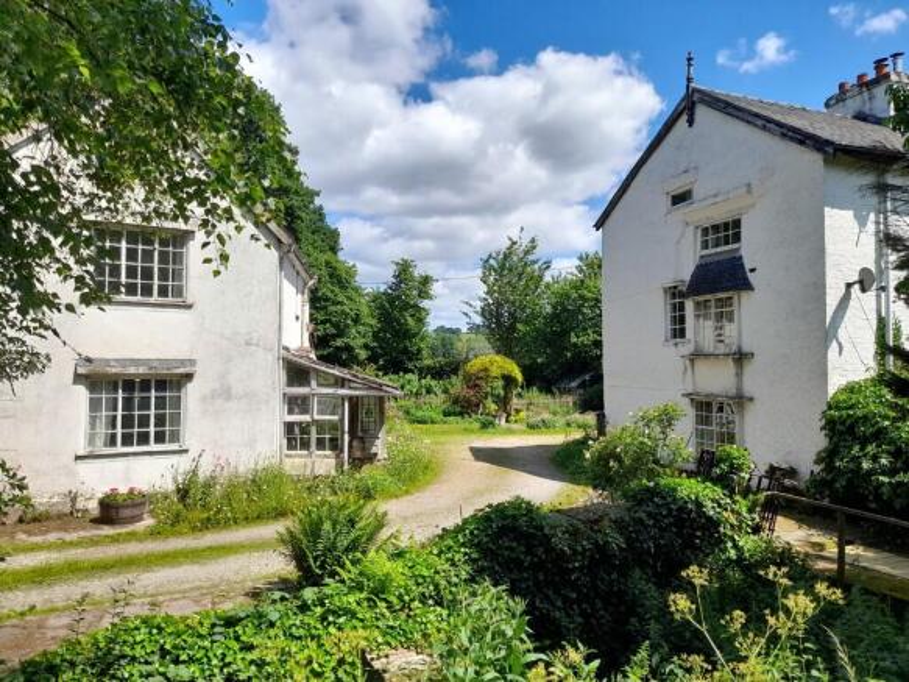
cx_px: 454
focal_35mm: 25
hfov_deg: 69.4
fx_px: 656
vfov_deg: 54.9
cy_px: 341
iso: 20
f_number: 2
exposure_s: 1/786
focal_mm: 4.6
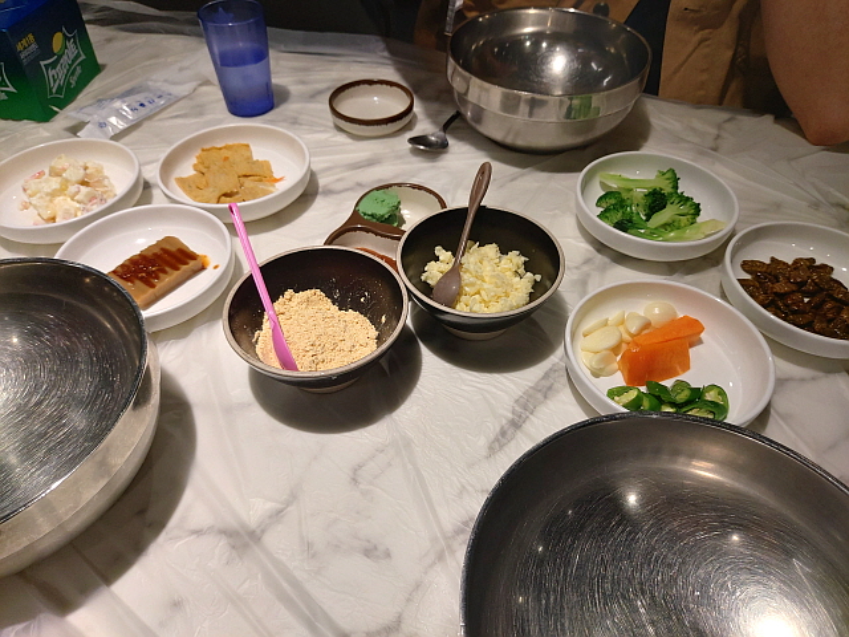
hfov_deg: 69.4
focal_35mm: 25
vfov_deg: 54.9
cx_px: 424
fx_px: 613
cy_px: 318
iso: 80
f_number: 2
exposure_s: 1/120
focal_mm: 4.58
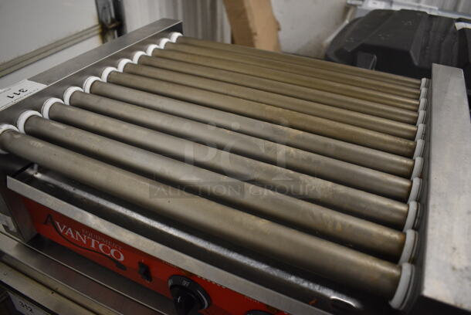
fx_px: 354
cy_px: 158
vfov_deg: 48.0
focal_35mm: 27
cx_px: 236
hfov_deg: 67.3
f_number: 3.5
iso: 1100
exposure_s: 1/125
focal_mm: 18
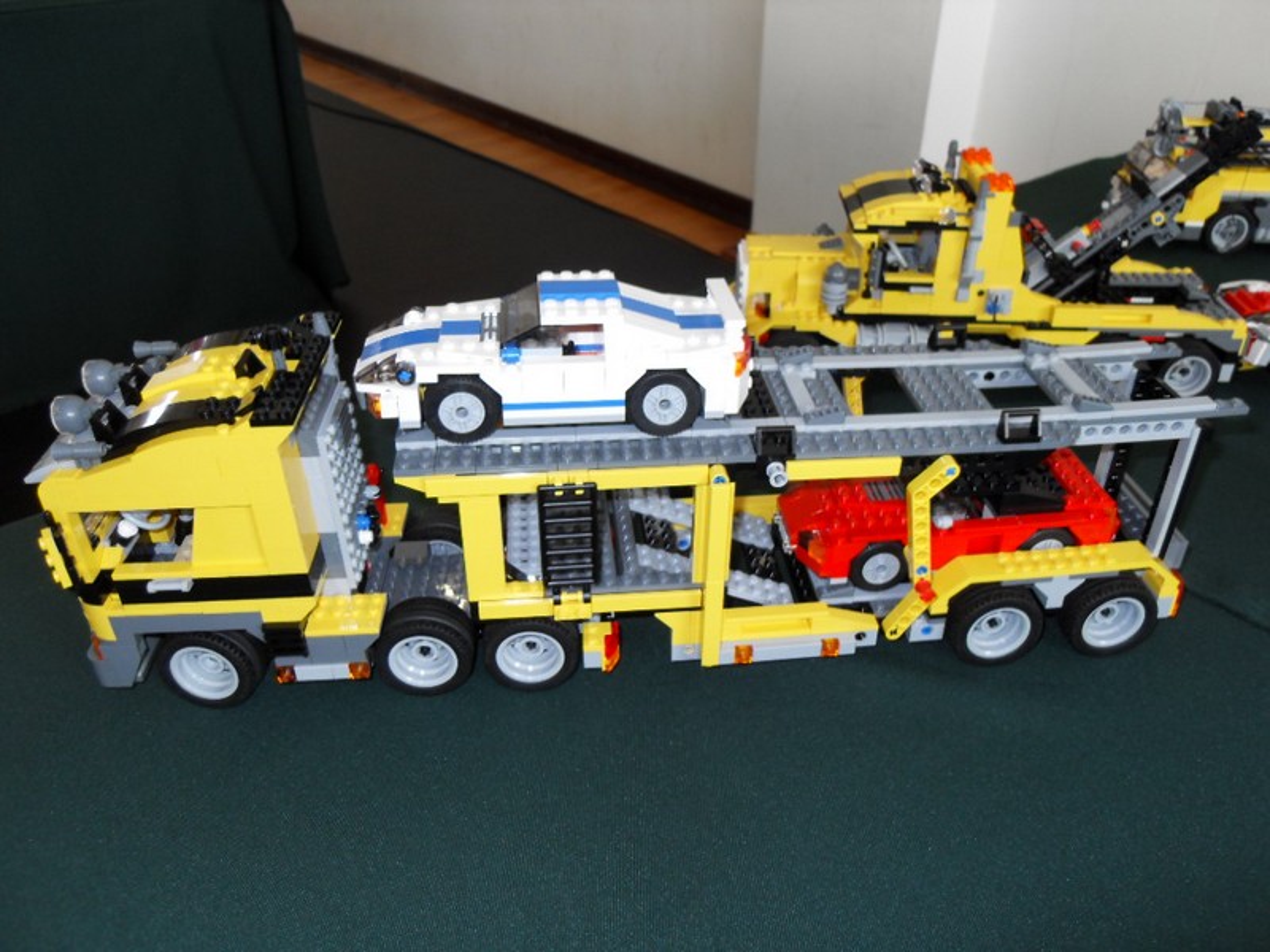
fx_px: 1027
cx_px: 635
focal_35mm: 28
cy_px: 476
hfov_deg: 63.4
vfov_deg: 49.7
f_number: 2.8
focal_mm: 6
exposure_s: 1/45
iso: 200
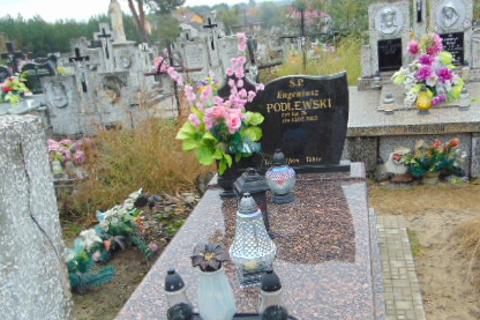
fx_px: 533
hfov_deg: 48.4
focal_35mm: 40
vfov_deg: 33.0
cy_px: 219
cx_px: 255
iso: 80
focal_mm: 4.5
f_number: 3
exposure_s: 1/100
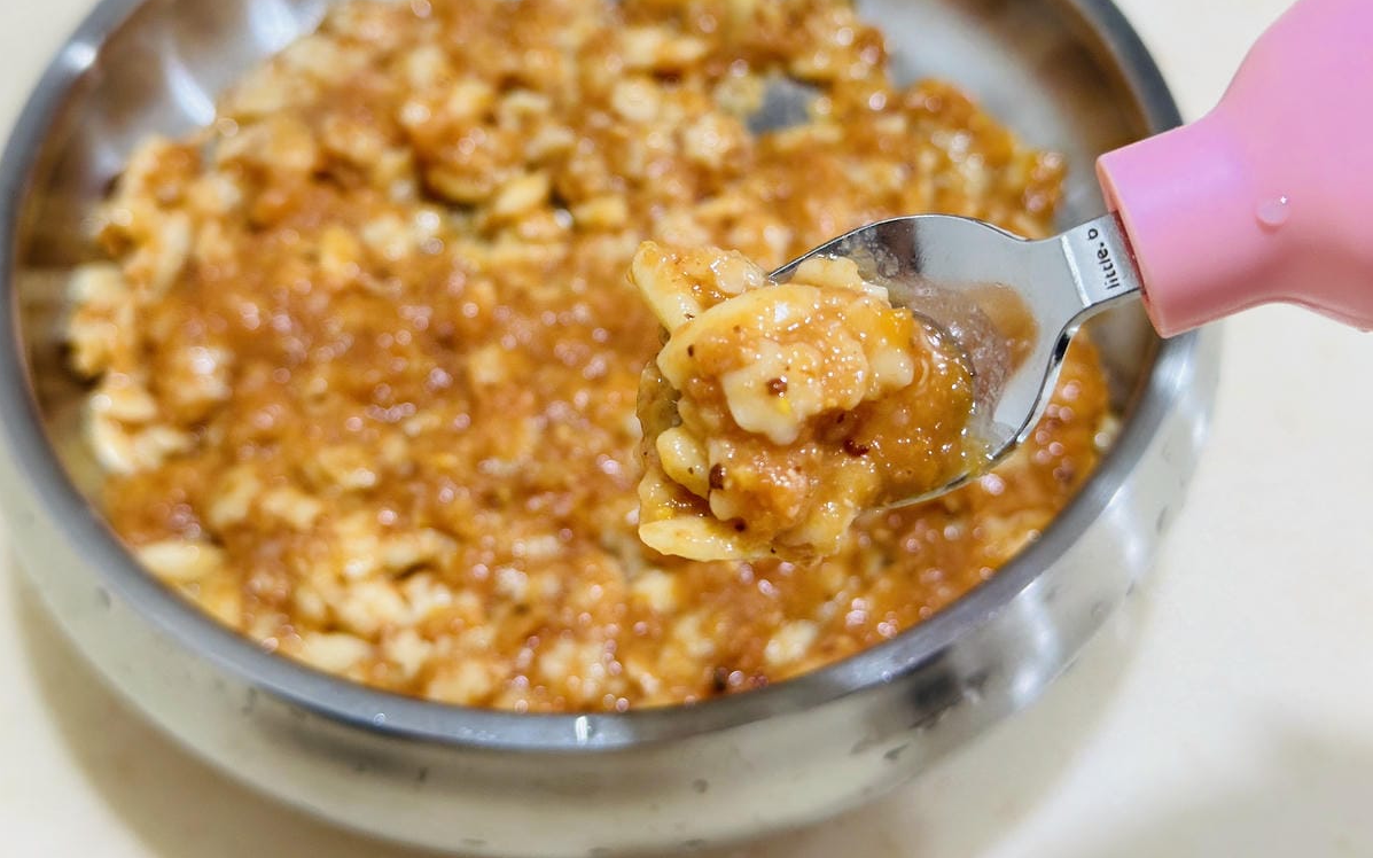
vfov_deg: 25.3
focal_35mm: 51
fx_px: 1908
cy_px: 348
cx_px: 686
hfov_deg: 39.6
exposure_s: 1/60
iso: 125
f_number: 1.78
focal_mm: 6.86
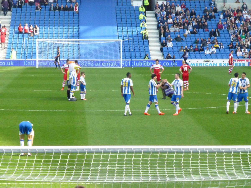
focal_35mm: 199
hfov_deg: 9.9
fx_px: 1443
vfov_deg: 7.5
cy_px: 94
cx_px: 126
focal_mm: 35.6
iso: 1600
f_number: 5.5
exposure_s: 1/1300
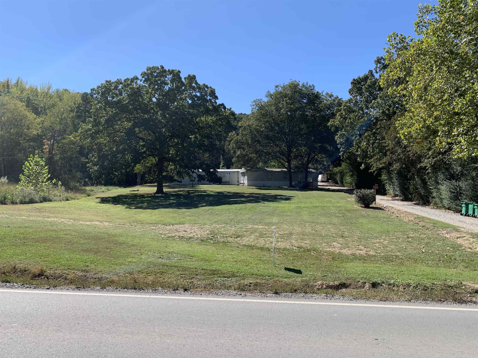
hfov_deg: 67.3
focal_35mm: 26
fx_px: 359
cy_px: 179
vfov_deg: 53.1
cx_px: 239
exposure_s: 1/1585
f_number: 1.8
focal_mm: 4.25
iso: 25
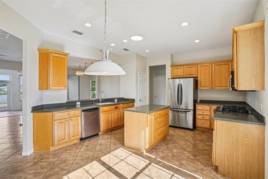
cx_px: 134
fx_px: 127
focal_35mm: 17
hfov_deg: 93.3
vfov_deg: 70.4
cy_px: 90
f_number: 9
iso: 200
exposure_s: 1/30
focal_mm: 17
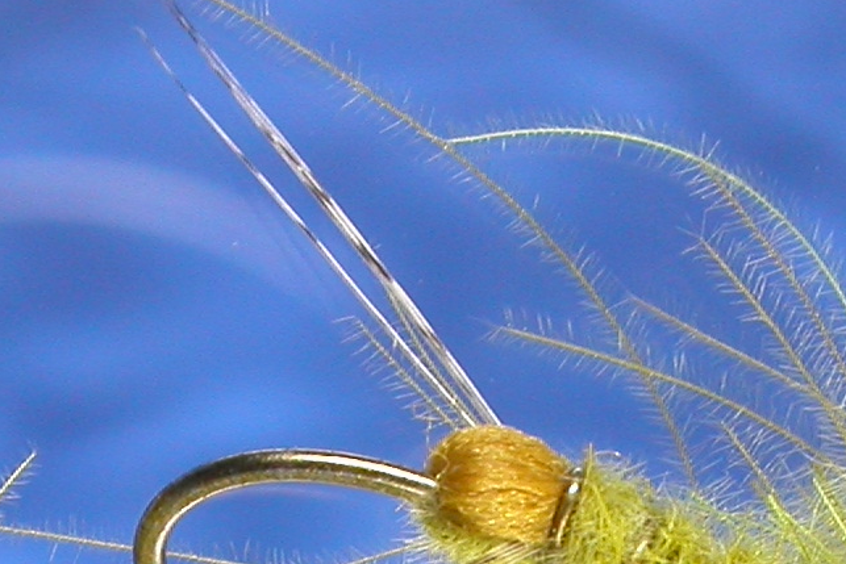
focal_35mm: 338
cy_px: 906
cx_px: 353
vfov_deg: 4.0
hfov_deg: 6.1
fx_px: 7944
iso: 100
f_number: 6.1
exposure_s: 1/62.8
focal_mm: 19.1
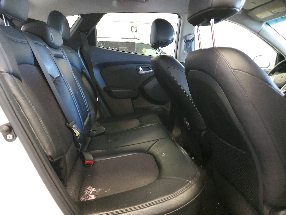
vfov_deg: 53.1
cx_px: 143
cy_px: 108
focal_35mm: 26
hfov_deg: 67.3
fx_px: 215
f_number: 1.5
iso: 301
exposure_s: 1/40
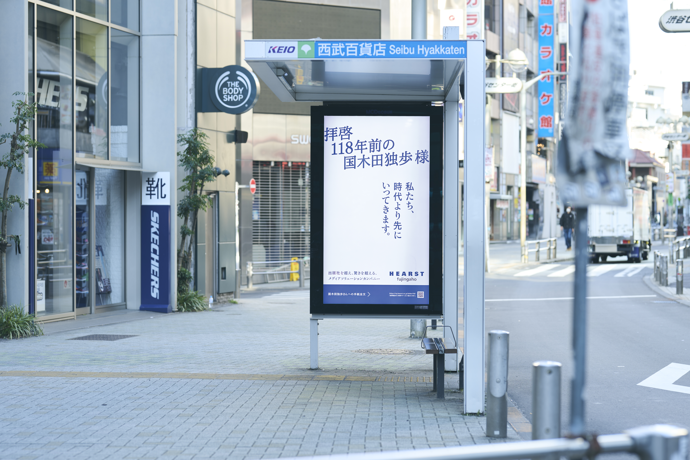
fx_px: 1629
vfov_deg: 16.1
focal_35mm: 85
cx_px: 345
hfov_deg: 23.9
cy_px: 230
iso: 100
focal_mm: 85
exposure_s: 1/100
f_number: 2.8
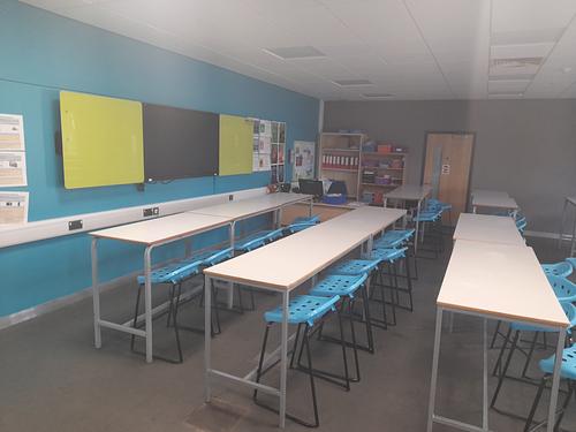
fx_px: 416
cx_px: 288
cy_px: 216
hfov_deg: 69.4
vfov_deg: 54.9
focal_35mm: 25
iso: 250
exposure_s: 1/50
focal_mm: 4.6
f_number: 2
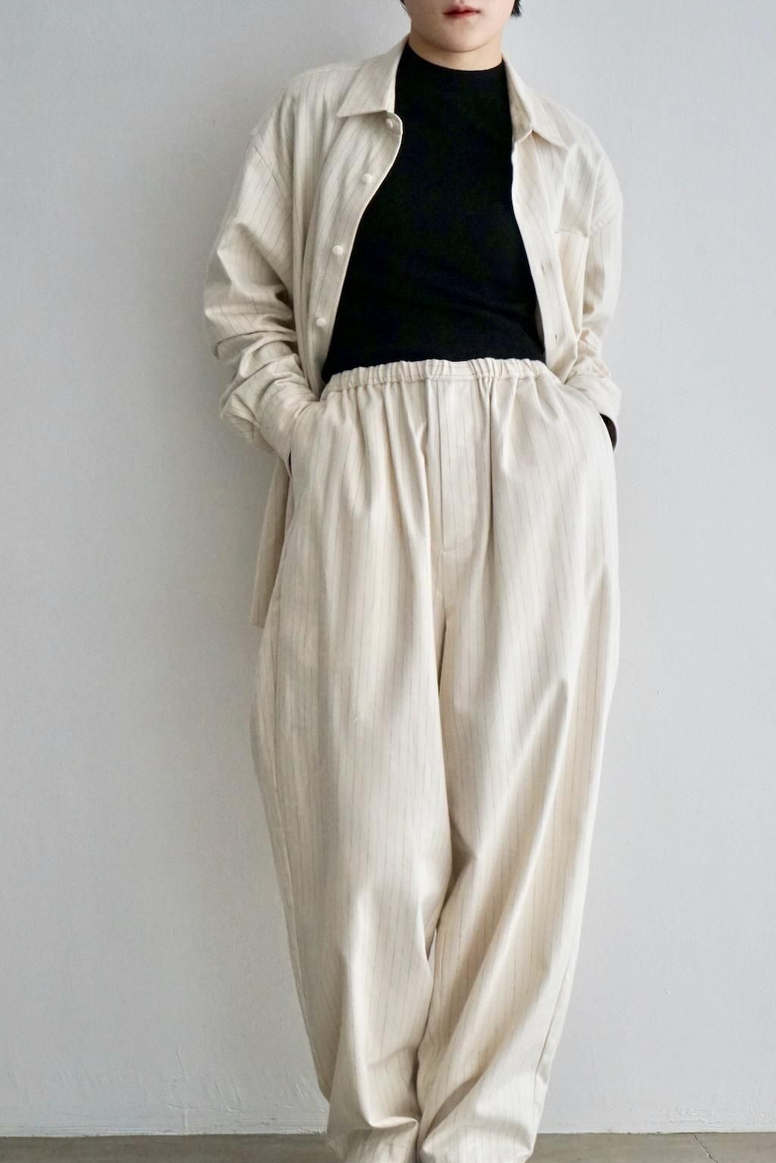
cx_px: 419
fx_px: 2166
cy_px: 617
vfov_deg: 30.1
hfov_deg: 20.3
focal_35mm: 67
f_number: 5
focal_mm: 57
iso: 2500
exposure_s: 1/160
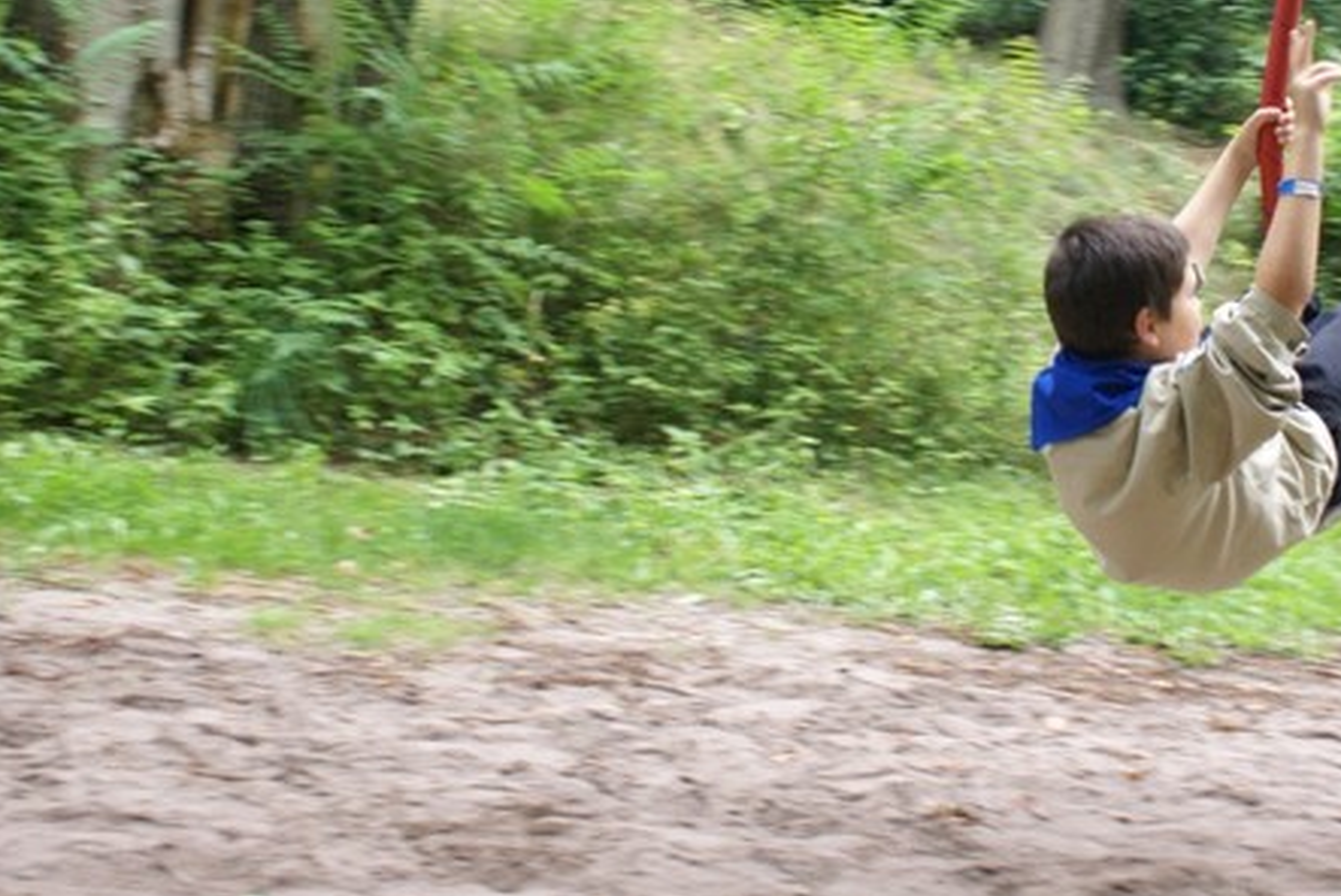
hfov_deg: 37.7
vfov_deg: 25.8
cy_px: 257
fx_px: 1938
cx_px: 914
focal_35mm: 52
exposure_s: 1/125
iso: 800
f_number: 4.5
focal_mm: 24
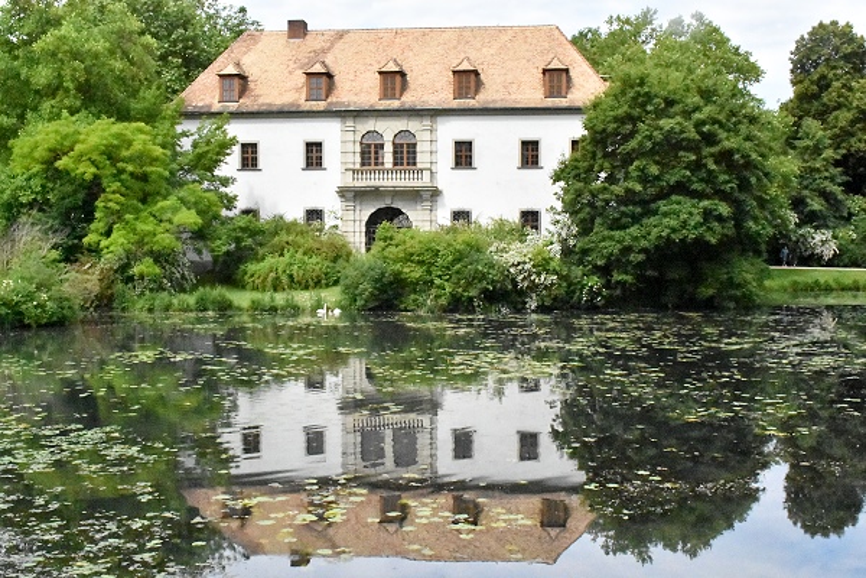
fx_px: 1082
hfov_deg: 43.6
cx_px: 433
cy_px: 289
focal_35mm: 45
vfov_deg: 29.9
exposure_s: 1/8000
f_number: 14
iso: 14400
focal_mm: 30
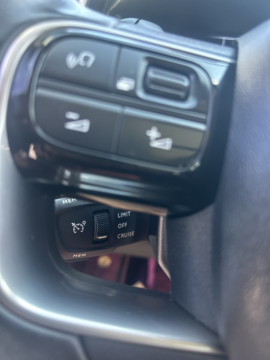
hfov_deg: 53.1
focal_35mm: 26
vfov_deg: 67.3
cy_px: 180
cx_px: 135
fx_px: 270
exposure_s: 1/60
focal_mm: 5.7
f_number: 1.5
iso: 320
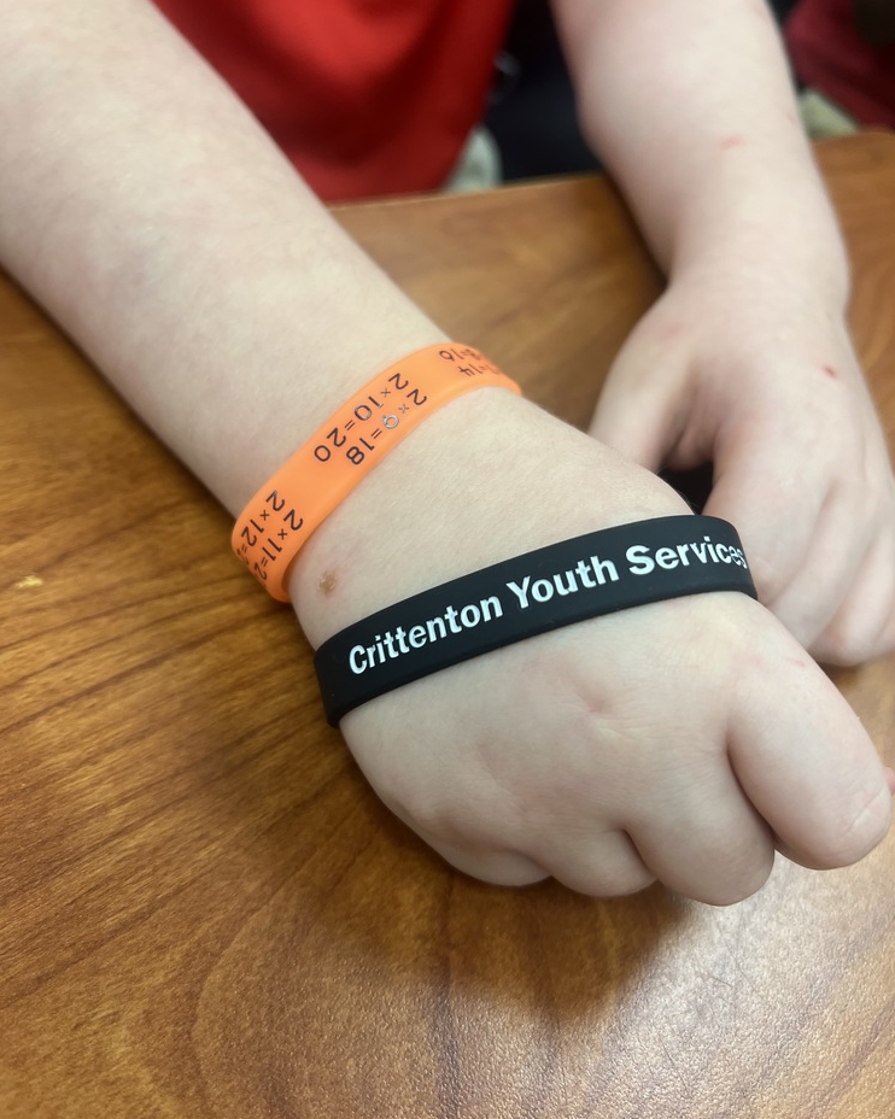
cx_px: 441
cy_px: 508
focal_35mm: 28
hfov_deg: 51.5
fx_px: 927
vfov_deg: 62.1
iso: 100
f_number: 1.5
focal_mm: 5.7
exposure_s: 1/120
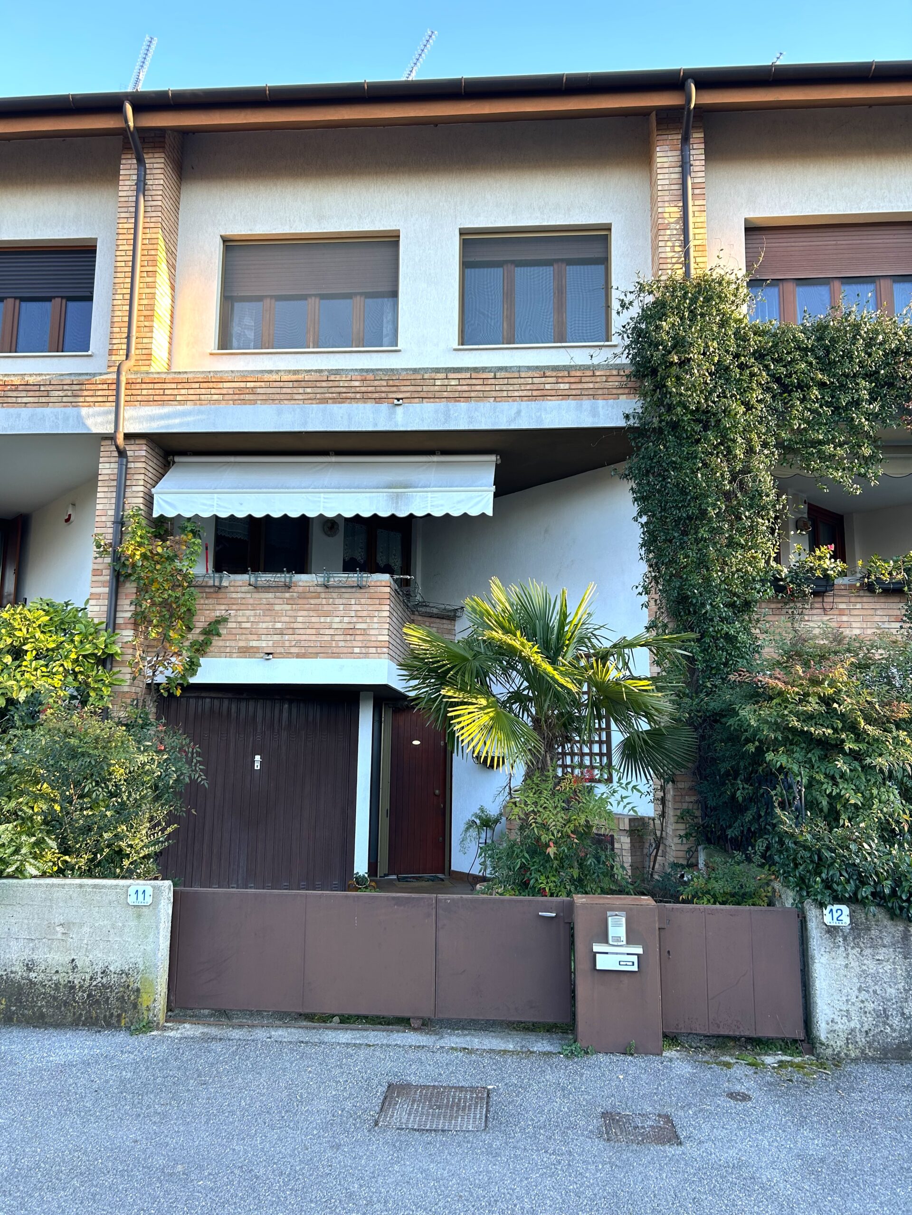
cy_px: 608
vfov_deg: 67.3
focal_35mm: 26
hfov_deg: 53.1
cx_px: 456
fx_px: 913
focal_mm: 5.7
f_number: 1.5
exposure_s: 1/177
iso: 40
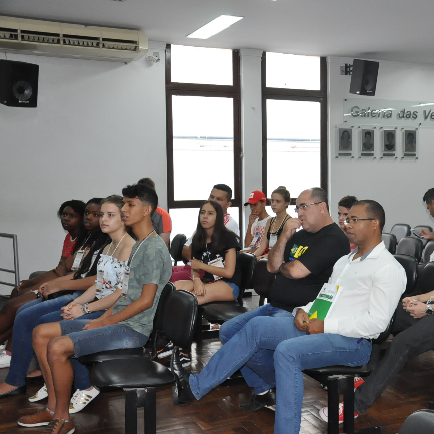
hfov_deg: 34.2
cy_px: 217
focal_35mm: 49
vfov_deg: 34.9
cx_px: 328
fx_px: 690
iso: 2000
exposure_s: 1/200
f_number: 5
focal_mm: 25
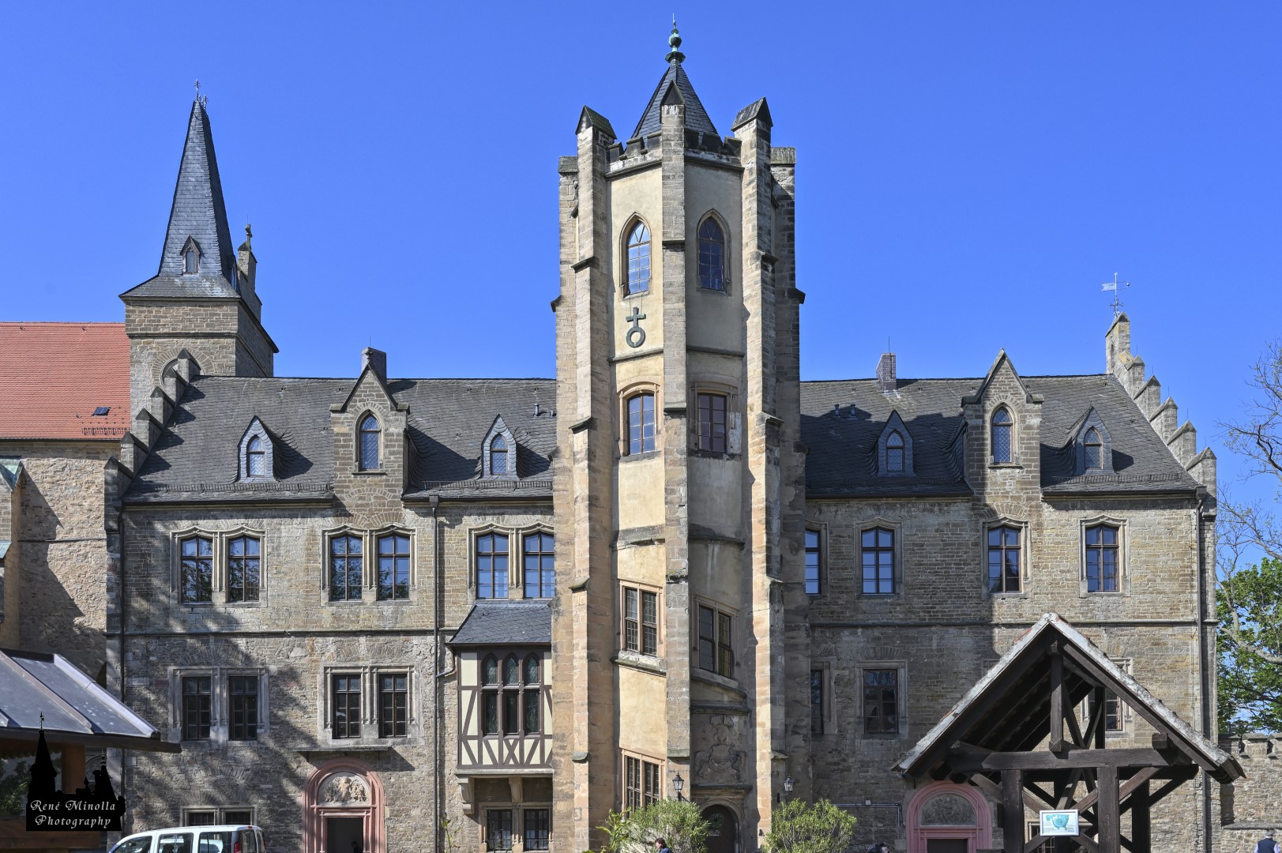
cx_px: 641
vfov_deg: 42.9
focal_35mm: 30
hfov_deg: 61.1
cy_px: 426
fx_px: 1085
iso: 200
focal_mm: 30.5
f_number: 10
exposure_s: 1/400
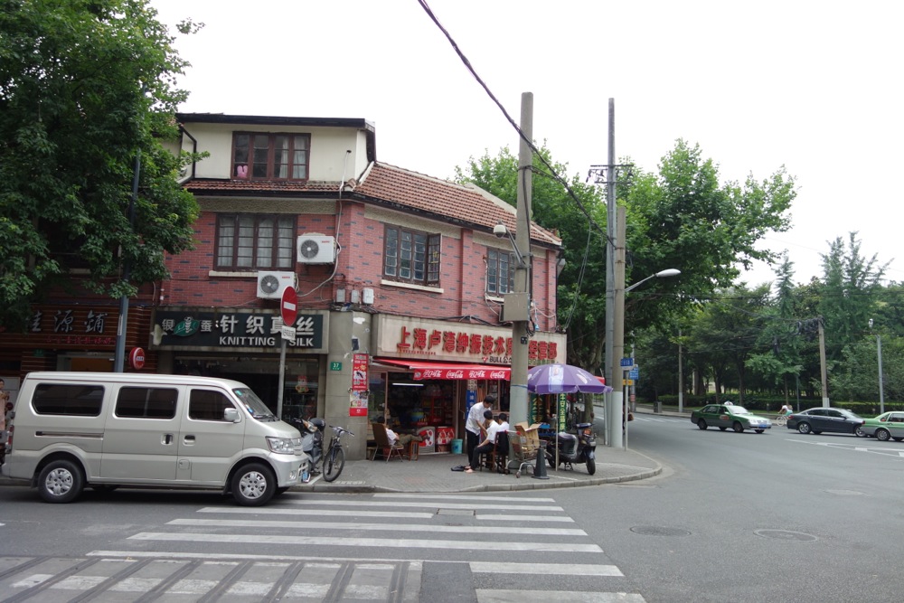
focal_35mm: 28
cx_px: 452
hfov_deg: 65.5
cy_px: 302
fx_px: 703
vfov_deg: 46.4
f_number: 1.8
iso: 125
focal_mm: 10.4
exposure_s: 1/1250
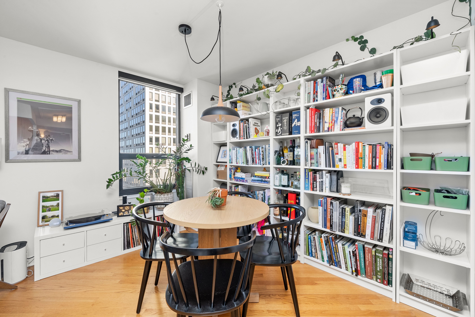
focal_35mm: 14
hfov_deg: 104.2
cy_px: 158
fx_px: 185
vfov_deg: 81.3
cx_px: 238
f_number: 13
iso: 1000
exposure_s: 1/8
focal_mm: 14
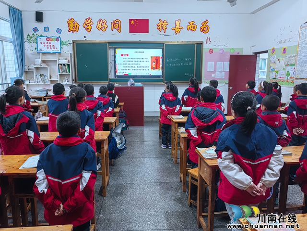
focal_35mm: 27
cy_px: 116
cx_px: 154
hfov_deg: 65.3
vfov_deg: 51.4
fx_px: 239
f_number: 1.9
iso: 100
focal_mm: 5.52
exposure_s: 1/50
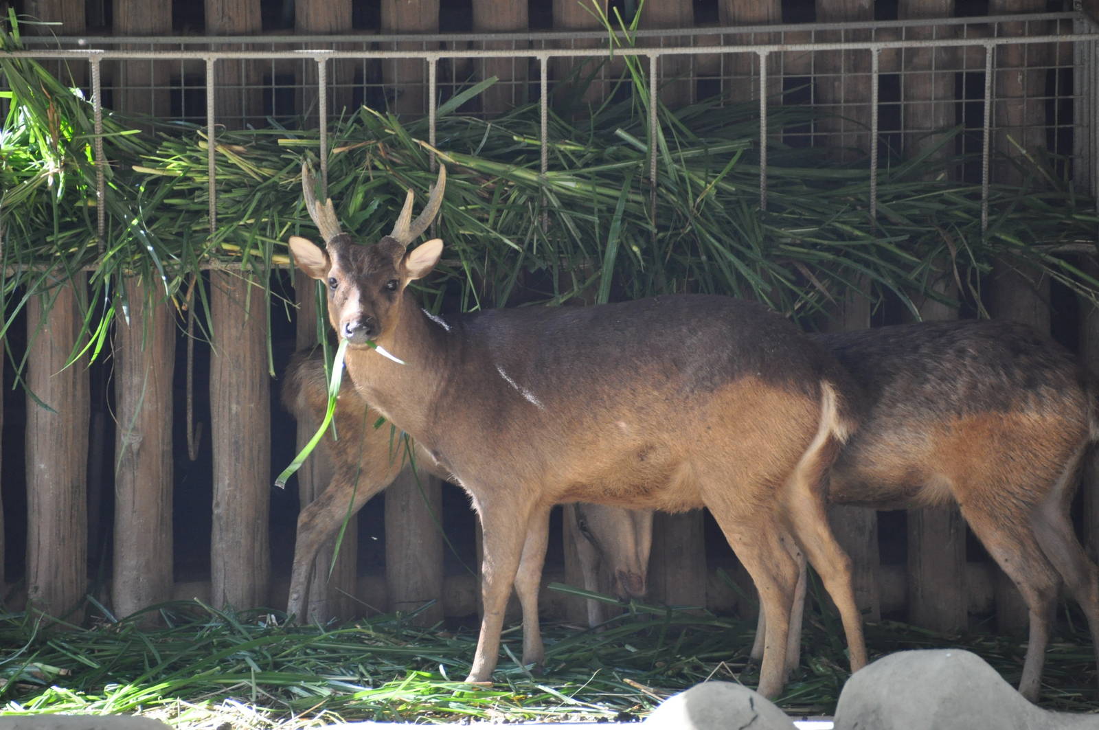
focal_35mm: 375
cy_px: 365
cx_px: 550
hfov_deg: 5.5
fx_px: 11435
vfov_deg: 3.7
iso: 1250
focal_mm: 250
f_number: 5.6
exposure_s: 1/250
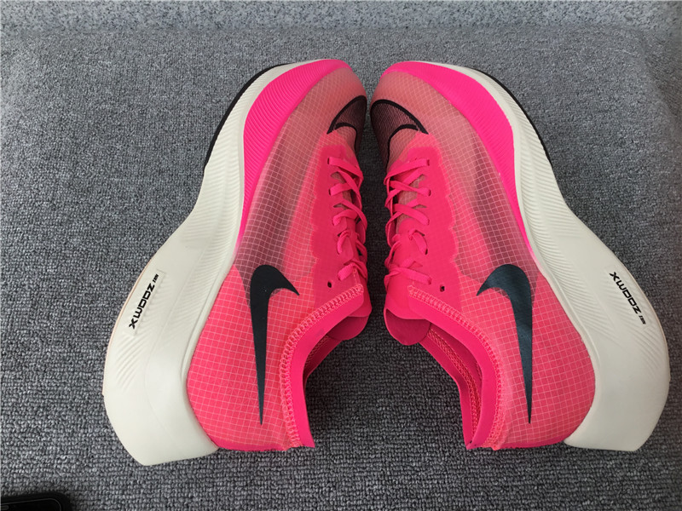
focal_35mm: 31
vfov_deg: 45.4
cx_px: 341
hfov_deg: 58.4
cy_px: 256
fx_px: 611
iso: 25
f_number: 2.4
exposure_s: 1/226
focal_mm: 3.3
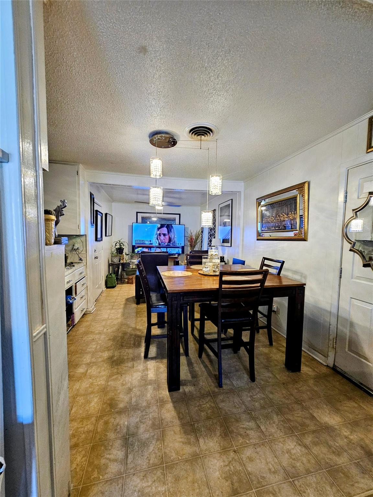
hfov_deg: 89.9
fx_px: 187
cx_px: 186
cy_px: 248
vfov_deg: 106.2
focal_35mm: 13
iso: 320
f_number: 2.2
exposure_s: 1/40
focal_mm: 2.2
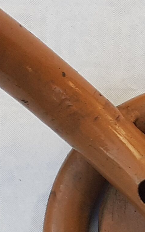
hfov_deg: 7.4
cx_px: 452
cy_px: 397
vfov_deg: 12.6
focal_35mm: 154
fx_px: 974
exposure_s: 1/166
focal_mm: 3.6
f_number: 1.9
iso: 40
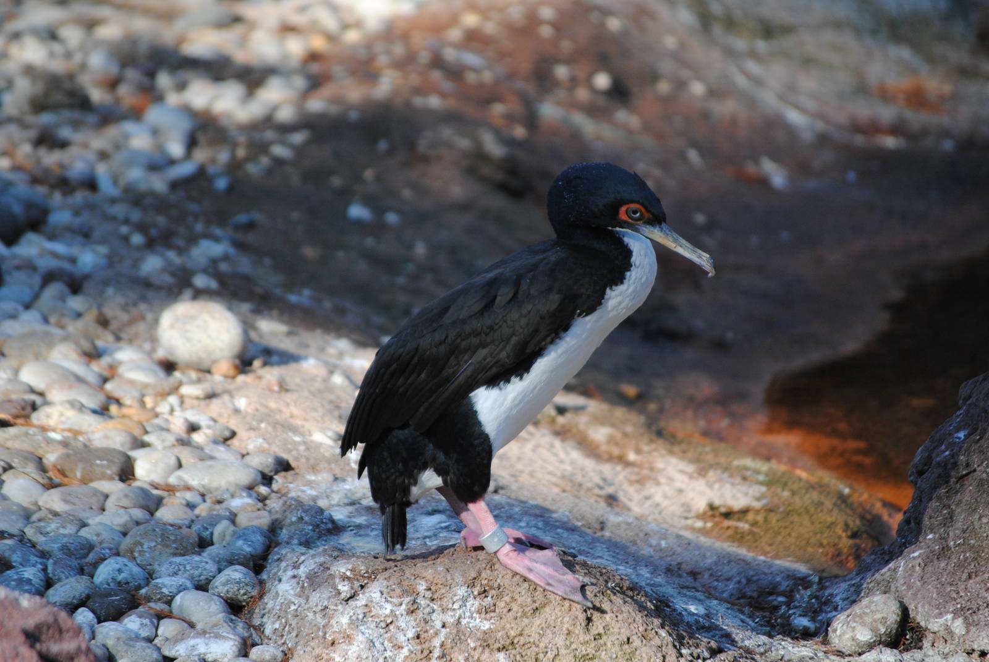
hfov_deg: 7.2
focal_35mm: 285
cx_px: 494
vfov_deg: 4.8
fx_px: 7839
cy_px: 331
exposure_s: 1/400
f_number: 5.6
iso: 400
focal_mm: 190
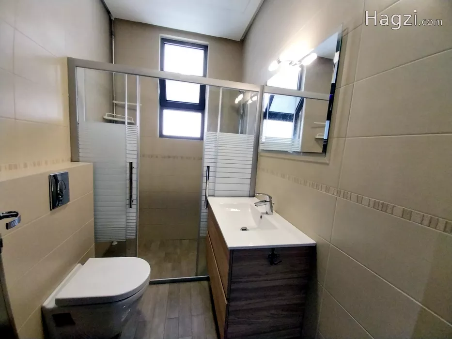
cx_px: 226
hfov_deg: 106.2
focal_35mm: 13
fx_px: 170
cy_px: 170
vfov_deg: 89.9
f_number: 2.2
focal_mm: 1.3
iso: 200
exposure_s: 1/33
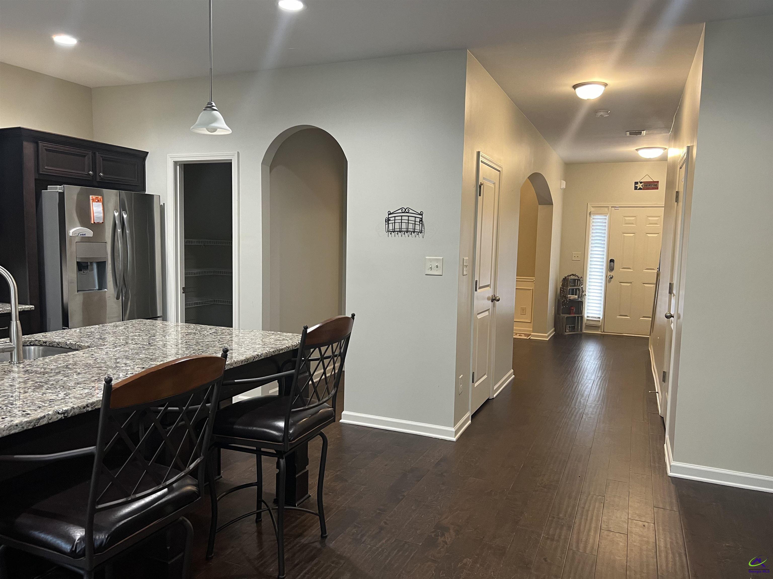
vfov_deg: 53.1
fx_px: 581
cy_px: 290
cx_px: 386
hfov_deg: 67.3
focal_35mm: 26
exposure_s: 1/60
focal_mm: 5.7
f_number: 1.5
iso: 160
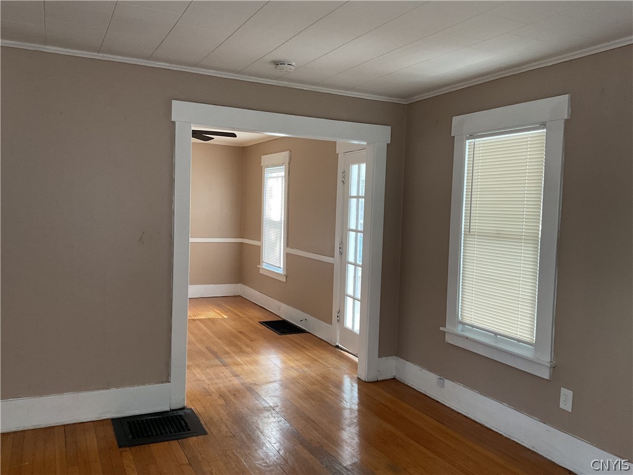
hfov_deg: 61.7
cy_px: 238
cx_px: 316
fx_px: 530
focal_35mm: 29
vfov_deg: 48.2
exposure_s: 1/60
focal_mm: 3
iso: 125
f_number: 1.8
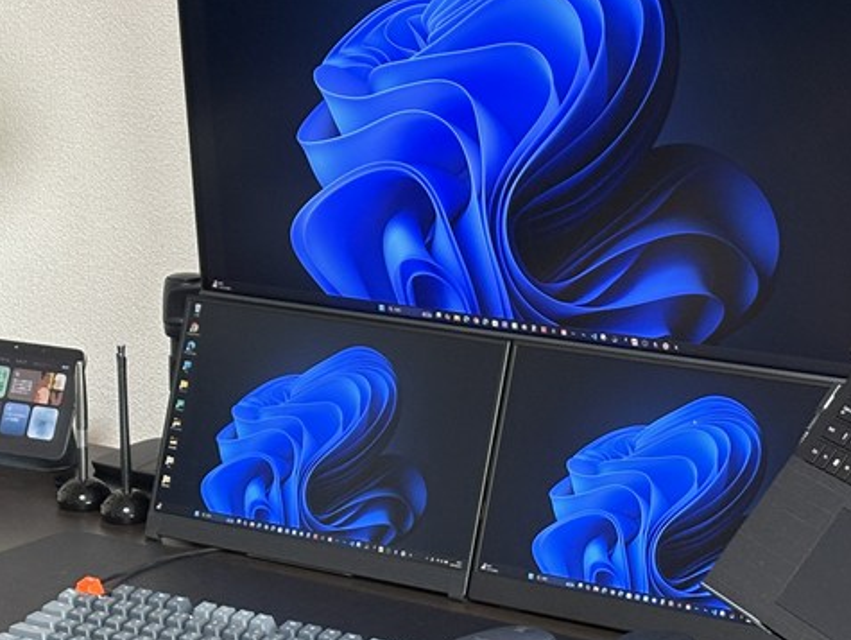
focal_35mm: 112
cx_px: 486
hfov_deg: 17.5
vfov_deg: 13.2
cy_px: 391
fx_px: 2755
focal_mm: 5.96
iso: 125
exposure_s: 1/40
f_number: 1.6
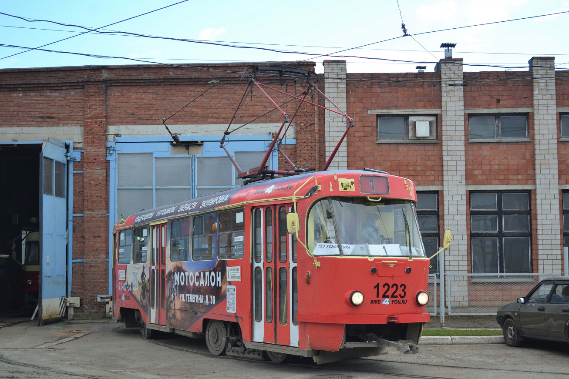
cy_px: 190
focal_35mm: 57
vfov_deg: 23.8
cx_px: 284
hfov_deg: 35.1
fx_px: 901
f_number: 5
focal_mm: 38
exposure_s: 1/1000
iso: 400
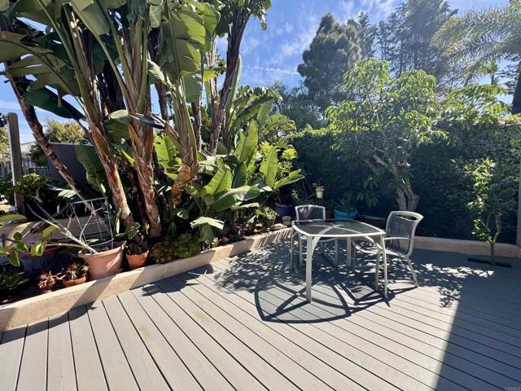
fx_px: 211
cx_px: 260
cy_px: 196
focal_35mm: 14
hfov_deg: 102.1
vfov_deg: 85.7
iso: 40
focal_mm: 2.22
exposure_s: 1/346
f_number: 2.2
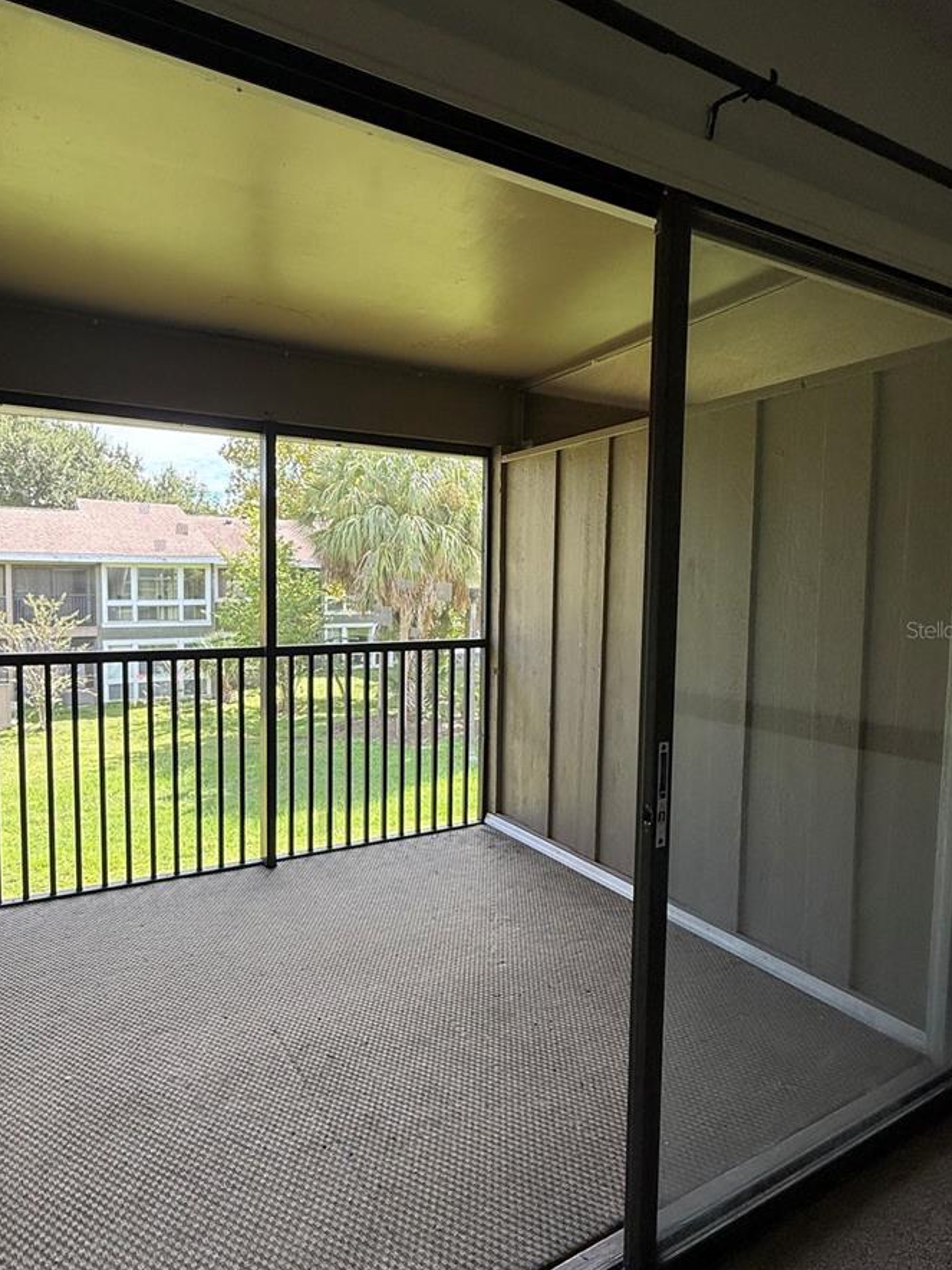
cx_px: 362
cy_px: 629
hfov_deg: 67.7
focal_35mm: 19
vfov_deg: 84.7
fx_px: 697
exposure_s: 1/138
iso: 50
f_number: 2.2
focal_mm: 2.22
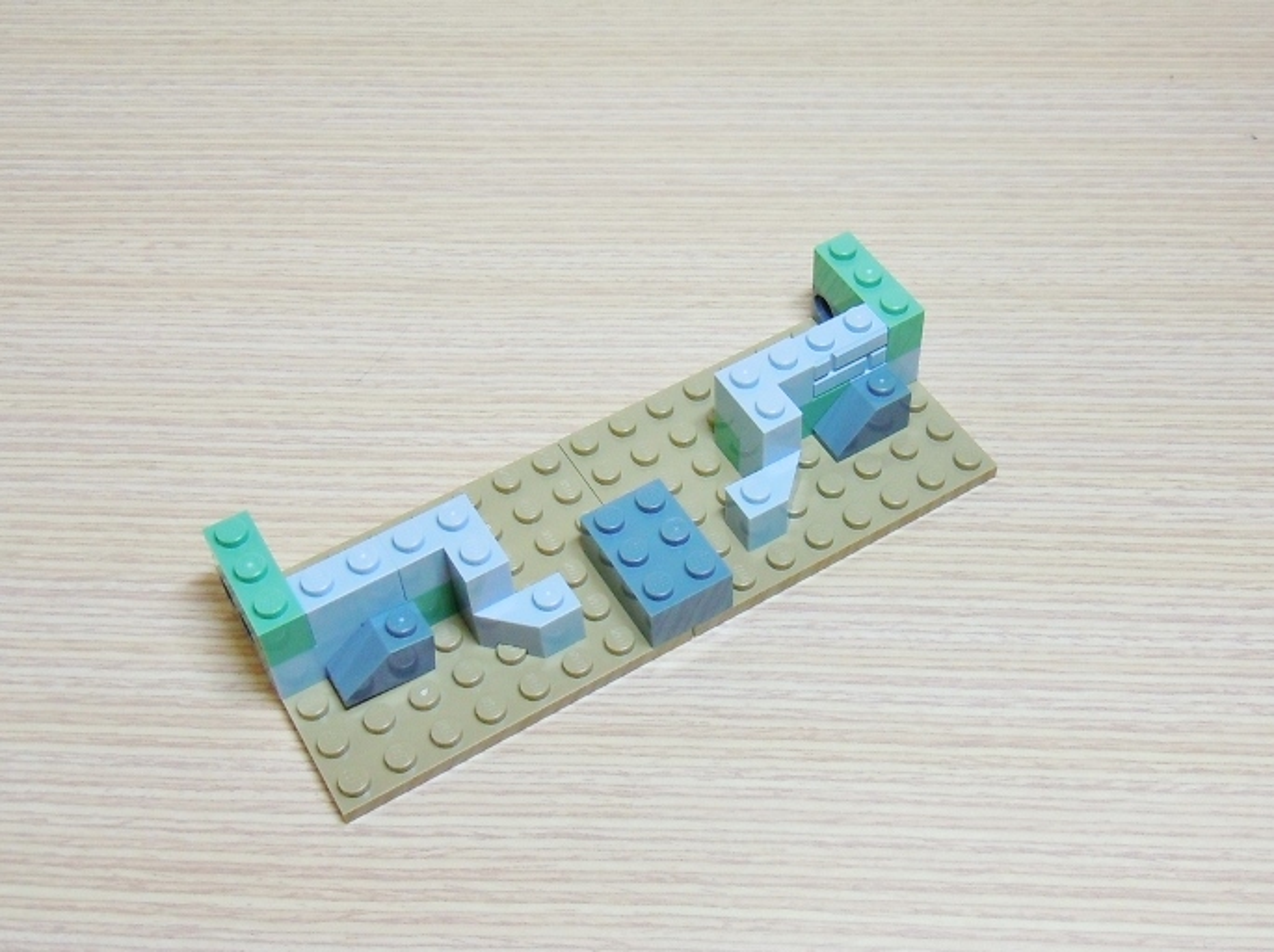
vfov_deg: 46.7
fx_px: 1103
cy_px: 476
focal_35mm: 30
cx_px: 637
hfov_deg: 60.0
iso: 200
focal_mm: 5.4
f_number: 3.5
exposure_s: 1/25
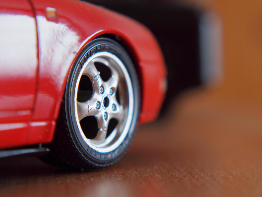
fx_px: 651
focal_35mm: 86
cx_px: 131
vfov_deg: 17.2
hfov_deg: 22.8
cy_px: 98
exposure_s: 1/10
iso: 400
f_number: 3.5
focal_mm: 43
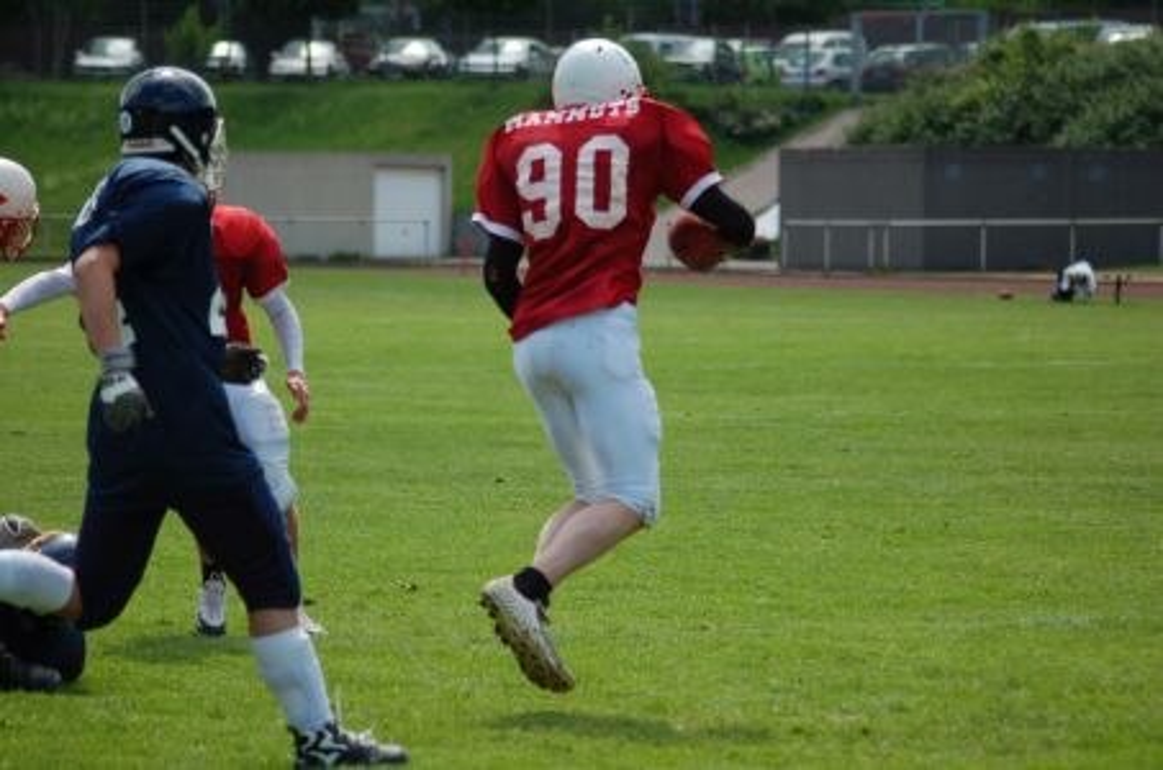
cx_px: 582
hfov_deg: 11.4
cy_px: 385
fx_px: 5803
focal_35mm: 180
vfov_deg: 7.6
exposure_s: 1/1000
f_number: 4.2
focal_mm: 120
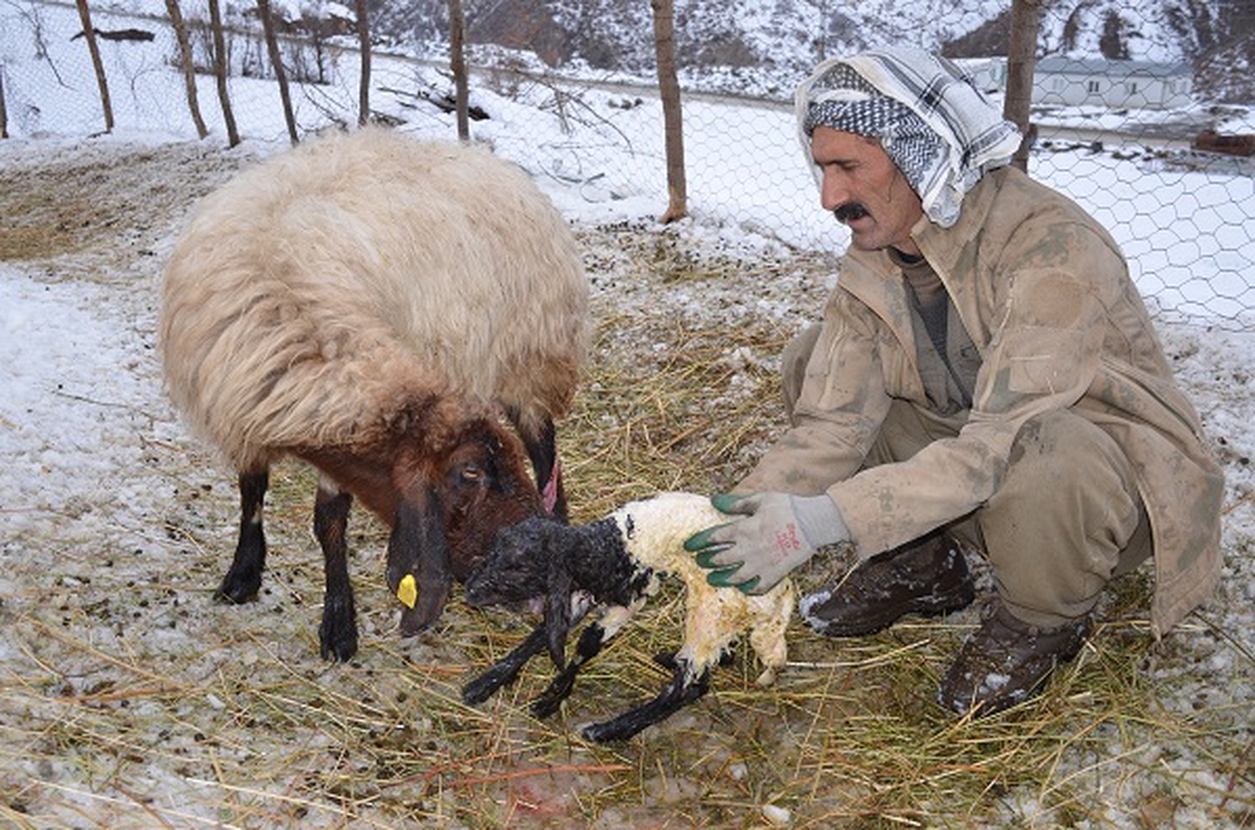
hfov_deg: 53.2
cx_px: 628
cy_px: 415
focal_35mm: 36
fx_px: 1252
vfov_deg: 36.7
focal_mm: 24
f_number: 4
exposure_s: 1/250
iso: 100
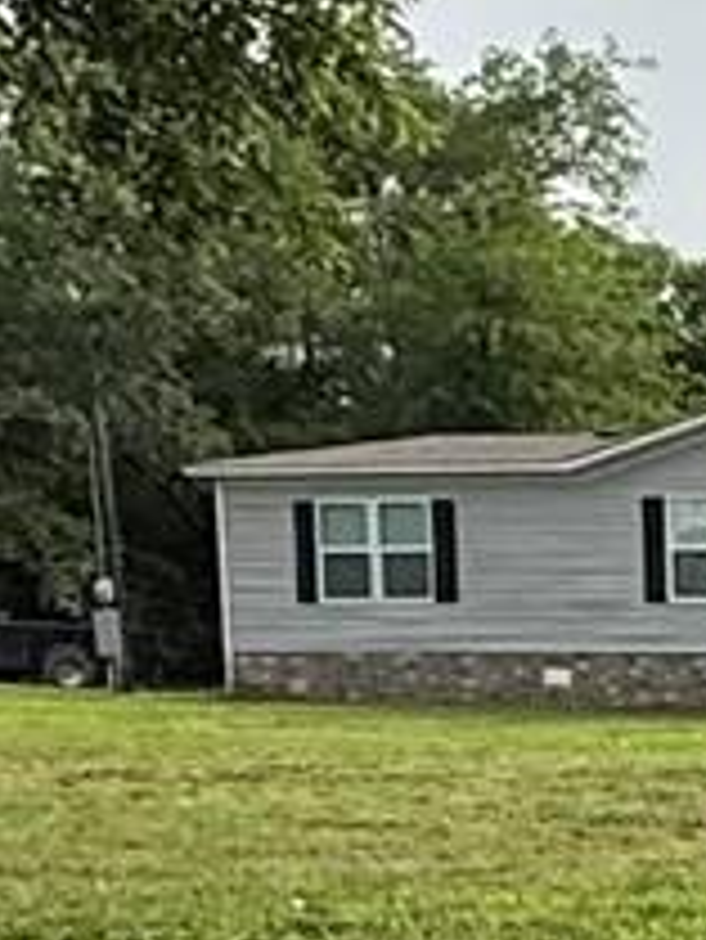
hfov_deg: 8.2
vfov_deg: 14.1
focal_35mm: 137
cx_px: 2500
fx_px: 3722
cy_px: 998
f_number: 2.2
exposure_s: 1/1901
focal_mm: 2.22
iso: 50
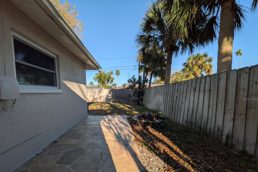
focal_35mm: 15
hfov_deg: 100.4
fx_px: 107
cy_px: 99
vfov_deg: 76.8
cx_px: 125
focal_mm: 1.85
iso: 48
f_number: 2.2
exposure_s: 1/1414
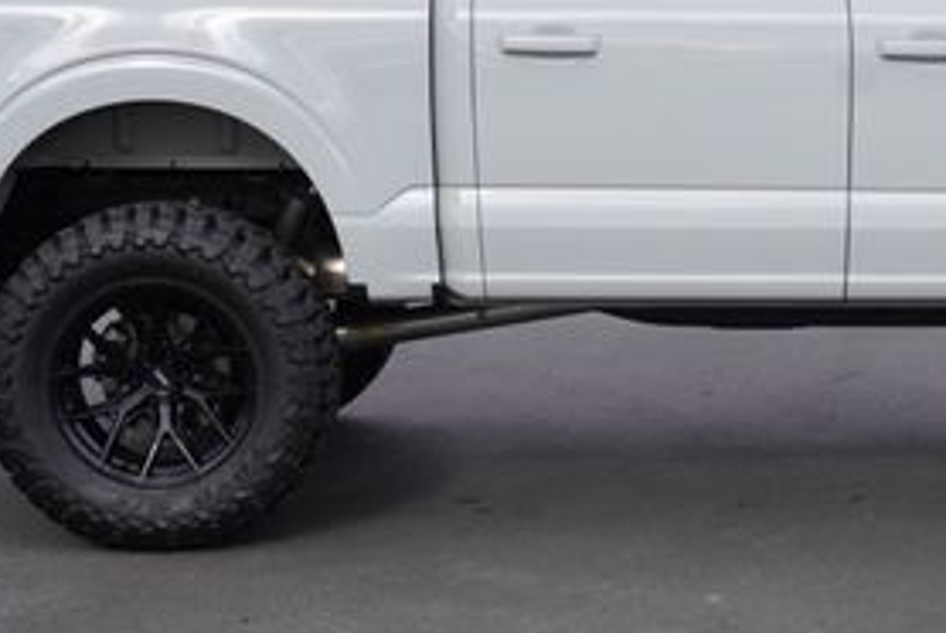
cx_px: 766
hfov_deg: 20.1
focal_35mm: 100
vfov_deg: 13.7
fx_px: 2634
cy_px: 279
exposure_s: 1/100
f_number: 9
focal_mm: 29
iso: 100
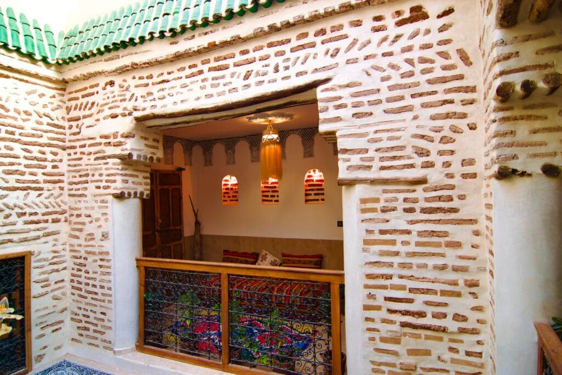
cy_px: 188
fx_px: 281
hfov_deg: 90.0
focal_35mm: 18
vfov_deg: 67.4
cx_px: 281
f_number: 4
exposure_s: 1/60
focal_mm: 12
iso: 450
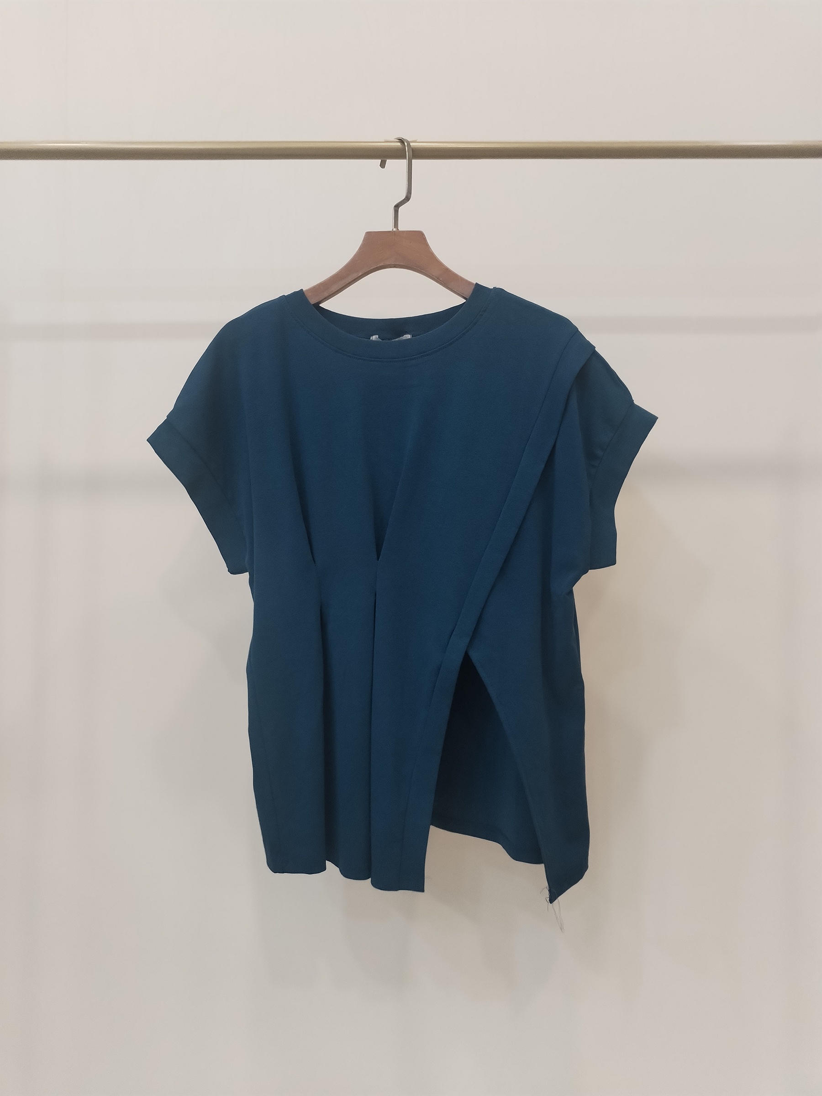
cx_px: 411
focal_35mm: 29
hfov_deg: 48.2
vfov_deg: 61.7
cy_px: 548
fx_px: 918
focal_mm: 4.75
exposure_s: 1/60
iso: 412
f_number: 1.8
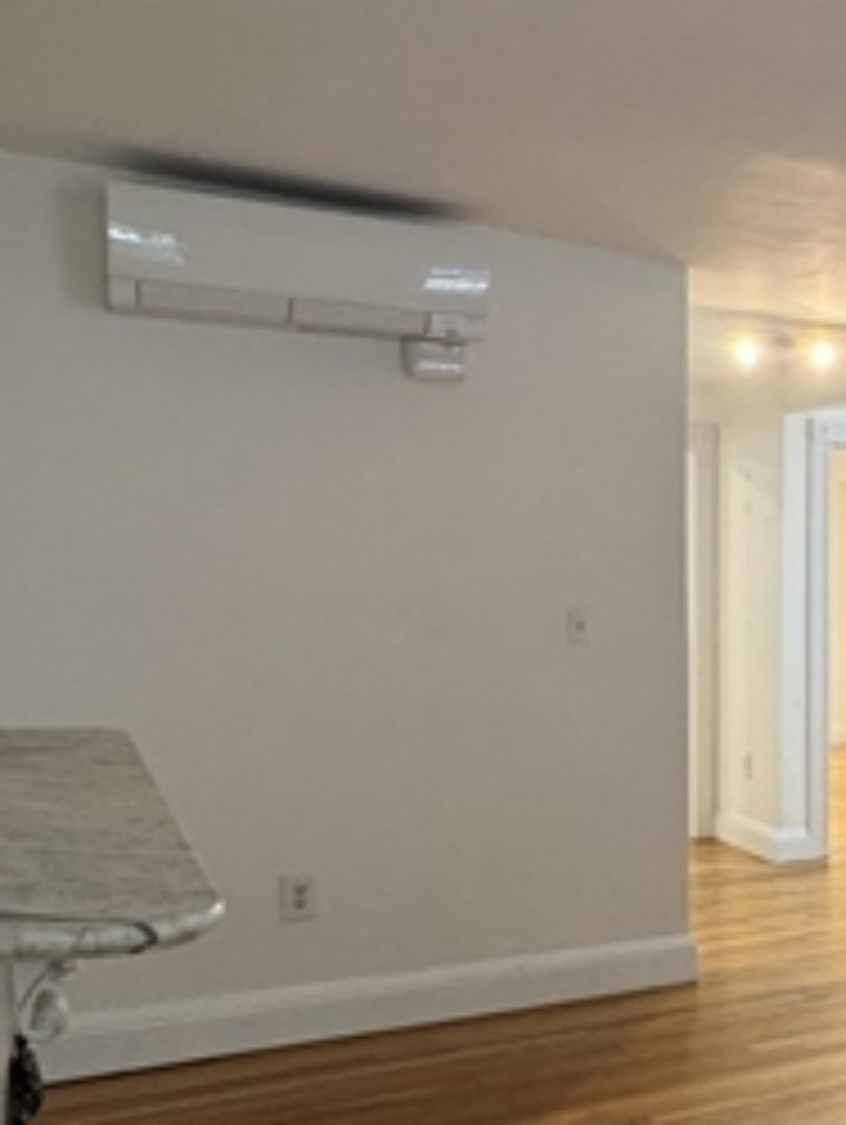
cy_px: 657
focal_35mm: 43
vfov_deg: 43.7
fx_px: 1399
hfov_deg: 29.6
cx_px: 972
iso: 250
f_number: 2.2
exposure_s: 1/60
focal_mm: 2.22
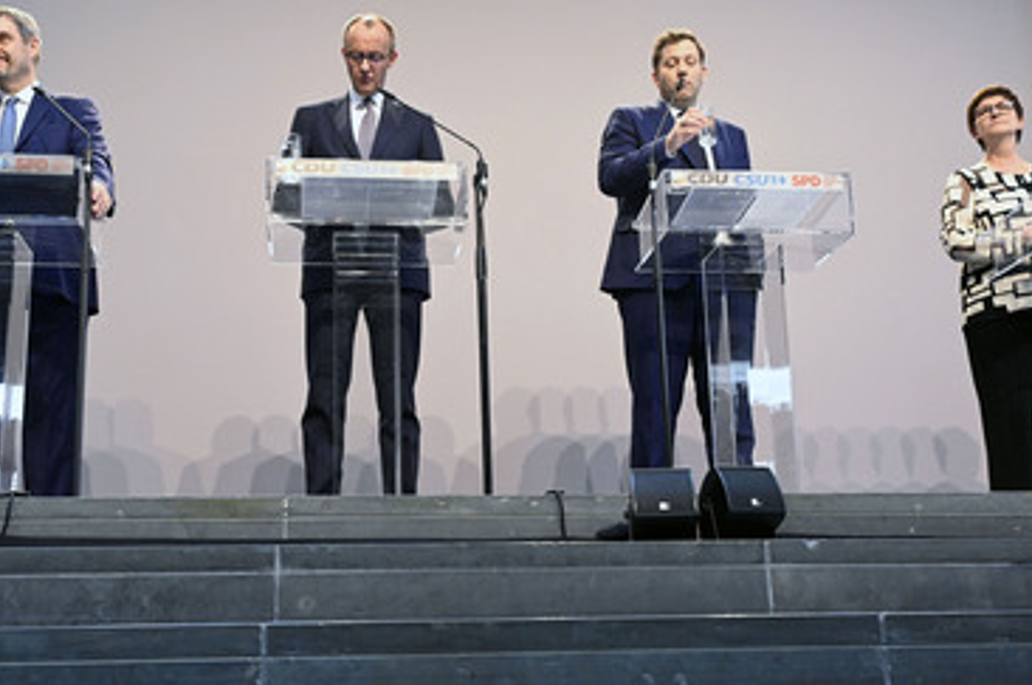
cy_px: 372
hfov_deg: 51.9
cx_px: 481
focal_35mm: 37
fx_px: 1059
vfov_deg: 35.8
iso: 4000
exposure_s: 1/400
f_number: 5
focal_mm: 30
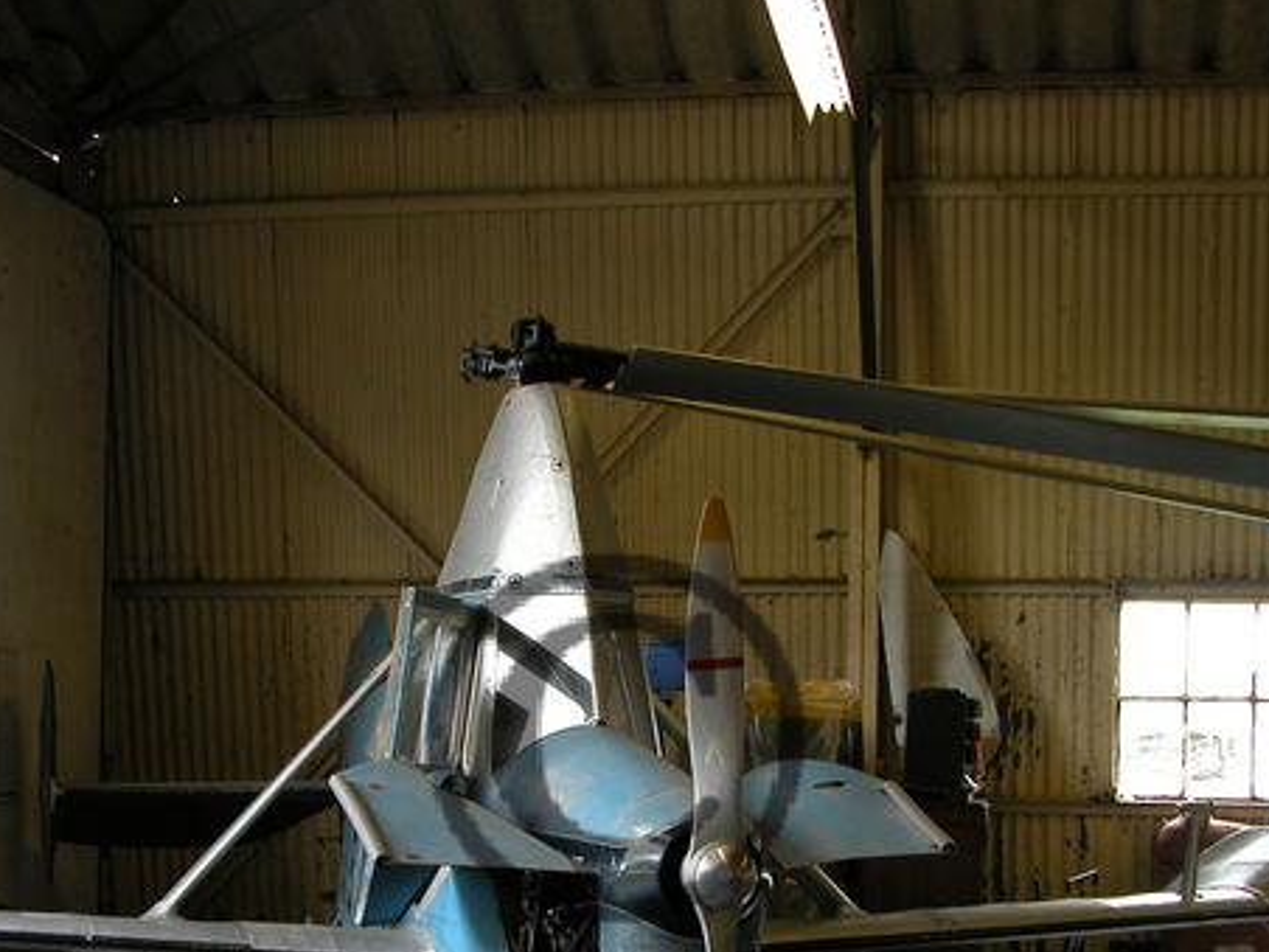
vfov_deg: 23.4
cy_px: 739
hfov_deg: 31.2
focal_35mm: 62
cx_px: 615
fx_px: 2273
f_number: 2.8
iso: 100
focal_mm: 8.9
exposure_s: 1/47.9
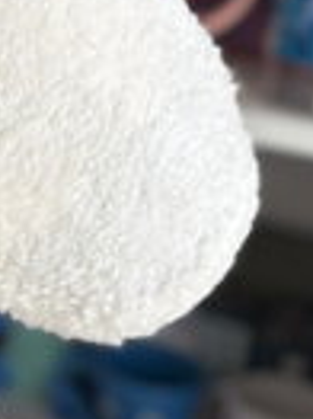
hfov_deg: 13.5
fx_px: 1280
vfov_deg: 18.3
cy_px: 62
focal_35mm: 106
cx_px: -83
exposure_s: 1/417
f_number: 1.6
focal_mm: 5.96
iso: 50
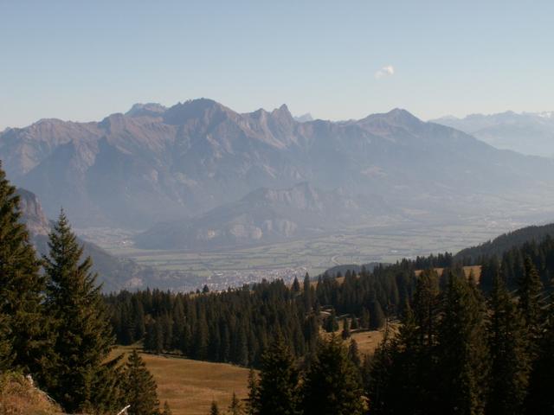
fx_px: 928
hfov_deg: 33.2
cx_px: 277
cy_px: 208
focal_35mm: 58
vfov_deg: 25.2
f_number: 7.1
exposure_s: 1/200
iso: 50
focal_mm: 9.69
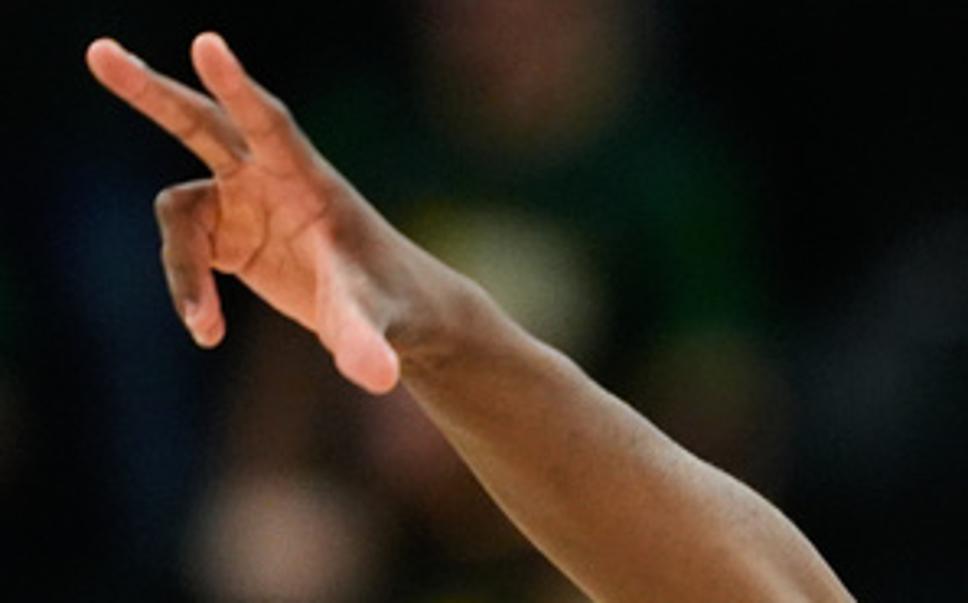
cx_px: 1457
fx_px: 37083
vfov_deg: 0.9
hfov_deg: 1.5
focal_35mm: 1407
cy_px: 1020
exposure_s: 1/2000
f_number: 2.8
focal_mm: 400
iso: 4000
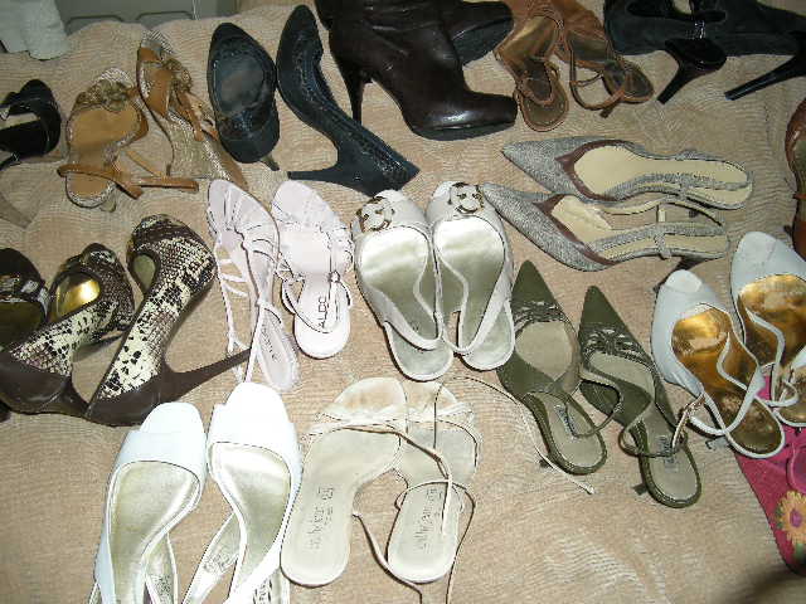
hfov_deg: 50.1
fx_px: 862
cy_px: 302
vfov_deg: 38.7
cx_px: 403
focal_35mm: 37
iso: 64
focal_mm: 7.9
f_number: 2.8
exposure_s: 1/60
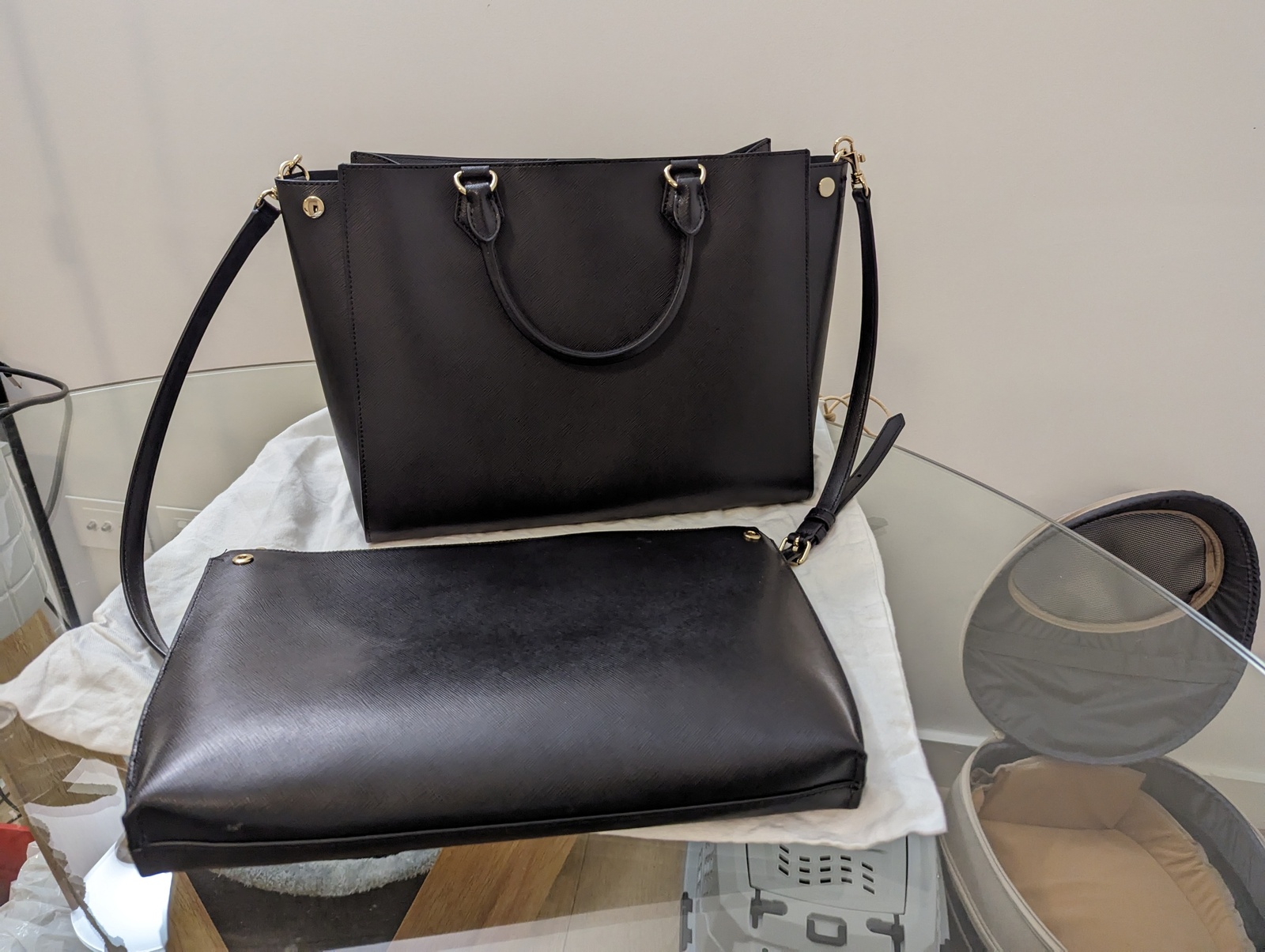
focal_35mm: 24
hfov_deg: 71.5
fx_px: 878
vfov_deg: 56.9
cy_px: 476
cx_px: 632
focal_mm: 6.81
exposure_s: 1/100
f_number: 1.85
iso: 1151
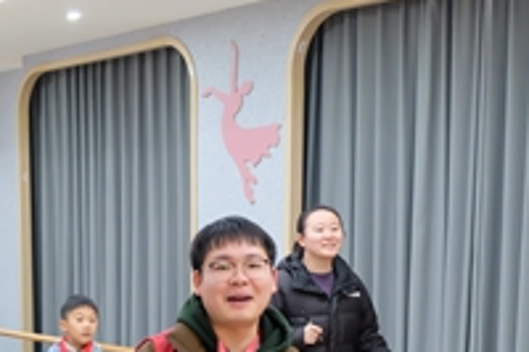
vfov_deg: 14.1
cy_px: 457
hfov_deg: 20.7
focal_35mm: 93
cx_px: -71
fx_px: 1365
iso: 1250
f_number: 3.8
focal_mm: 19.2
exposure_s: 1/30
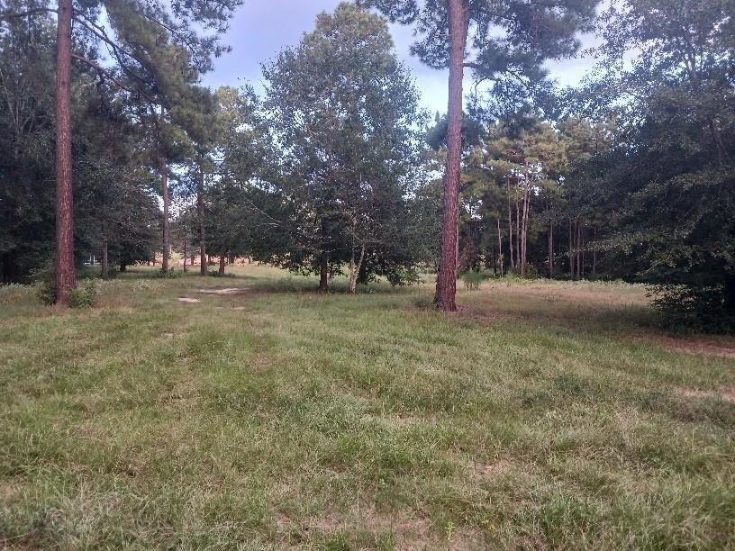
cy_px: 276
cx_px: 368
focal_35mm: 27
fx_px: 573
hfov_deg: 65.3
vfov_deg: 51.4
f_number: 1.8
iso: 160
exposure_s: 1/50
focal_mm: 4
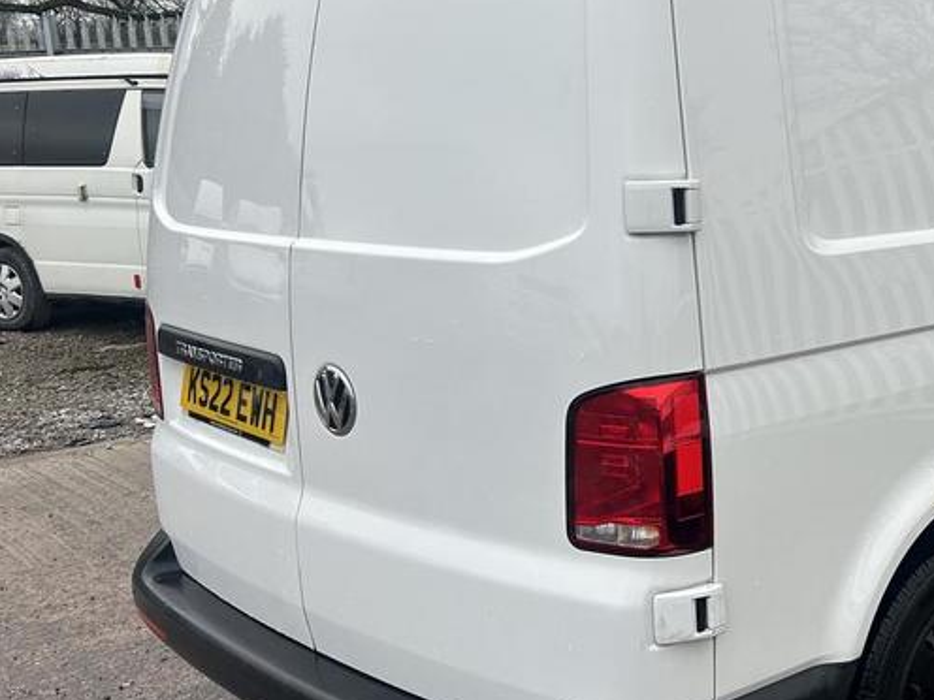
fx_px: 1268
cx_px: 749
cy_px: 350
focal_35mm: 47
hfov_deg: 38.9
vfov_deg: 30.9
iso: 50
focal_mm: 5.7
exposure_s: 1/439
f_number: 1.5
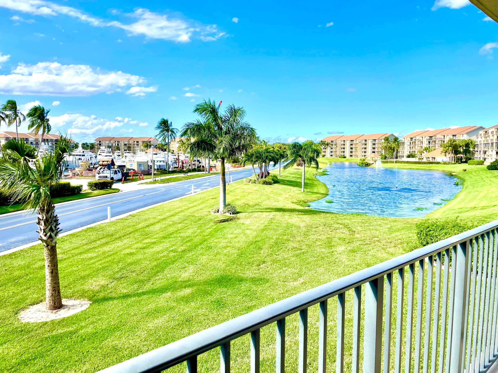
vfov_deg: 53.1
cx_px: 249
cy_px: 186
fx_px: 374
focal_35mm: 26
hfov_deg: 67.3
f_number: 1.6
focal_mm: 4.2
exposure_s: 1/2564
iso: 50
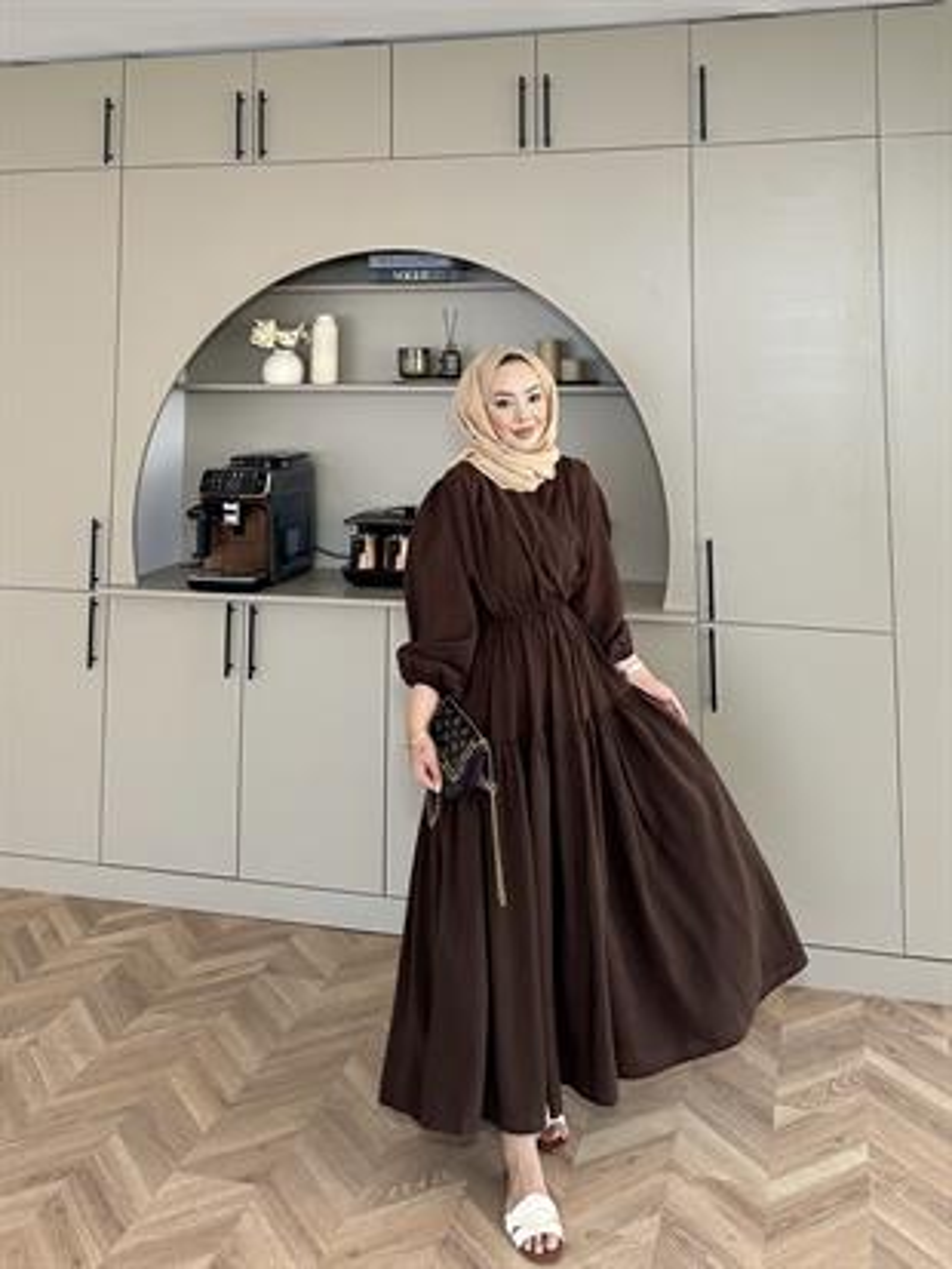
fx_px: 880
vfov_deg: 71.6
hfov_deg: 56.8
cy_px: 634
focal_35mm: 24
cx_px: 476
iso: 160
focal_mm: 6.86
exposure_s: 1/121
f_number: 1.78
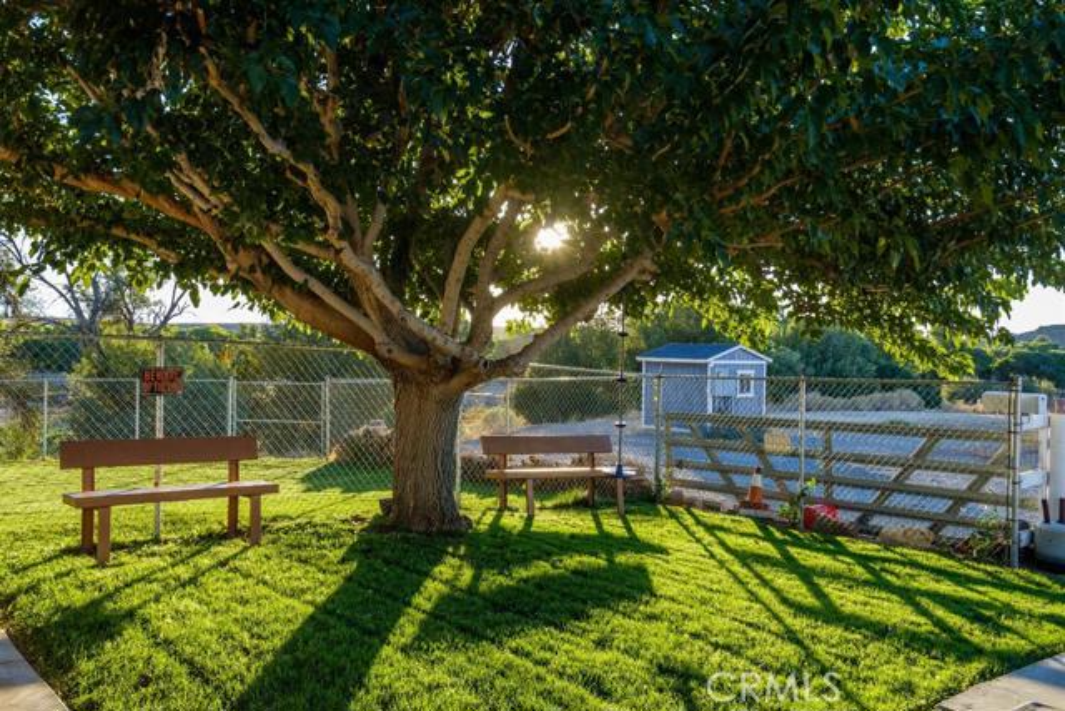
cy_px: 356
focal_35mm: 30
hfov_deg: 61.9
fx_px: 888
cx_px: 532
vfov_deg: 43.6
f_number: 7.1
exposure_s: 1/40
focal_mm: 20
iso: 100
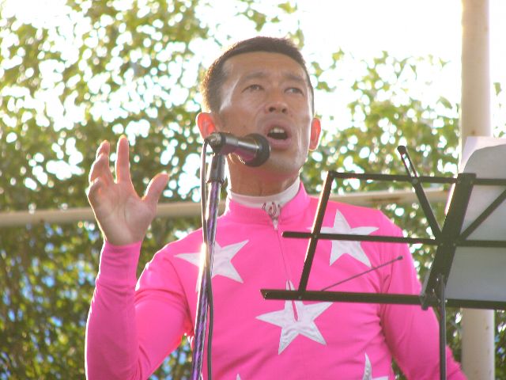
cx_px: 253
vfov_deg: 4.3
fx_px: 5072
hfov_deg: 5.7
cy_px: 190
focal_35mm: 347
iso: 50
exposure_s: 1/60
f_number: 3.3
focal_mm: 57.8
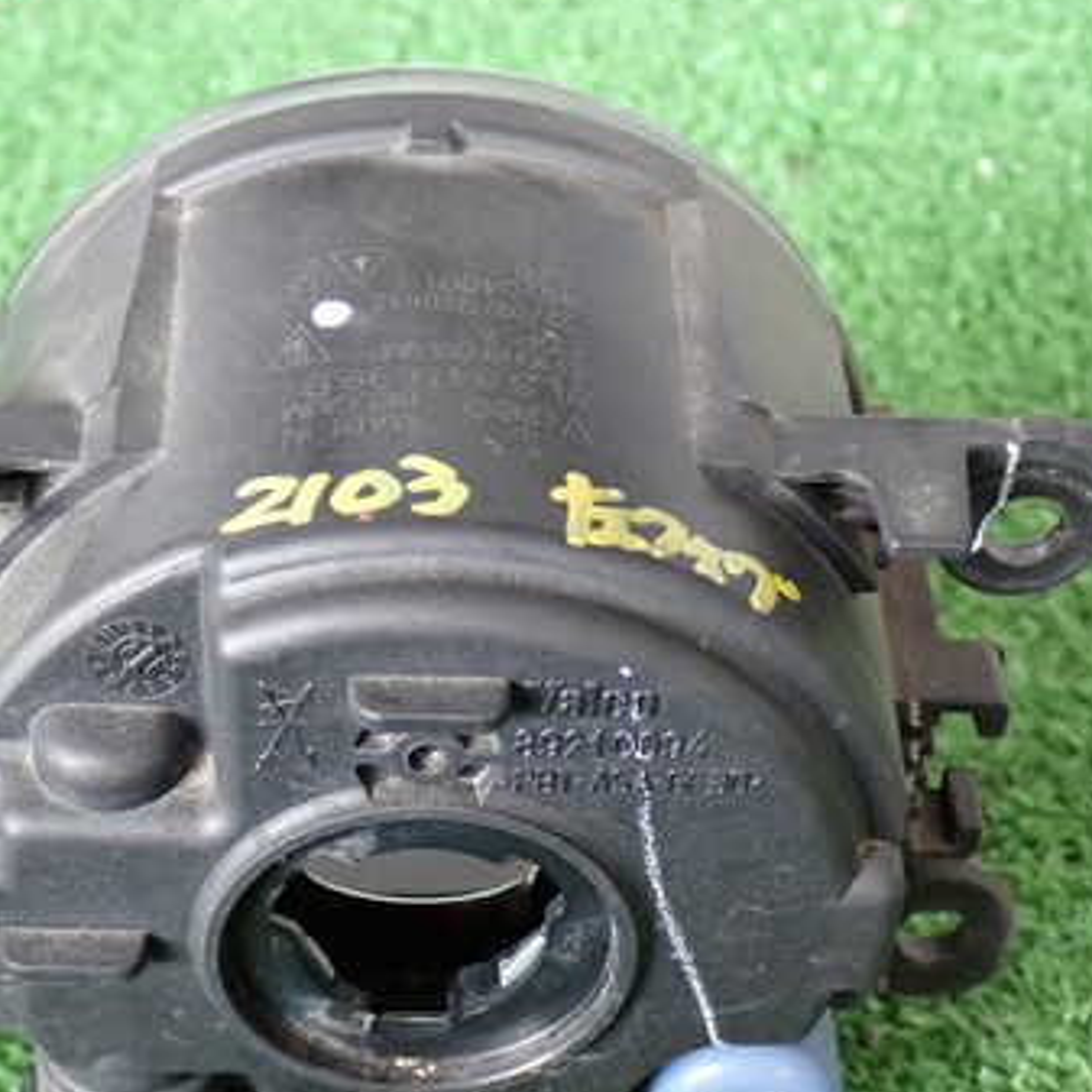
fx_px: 2641
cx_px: 399
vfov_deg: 23.3
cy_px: 655
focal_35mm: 74
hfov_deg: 23.3
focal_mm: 8.4
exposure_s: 1/50
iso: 400
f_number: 3.1
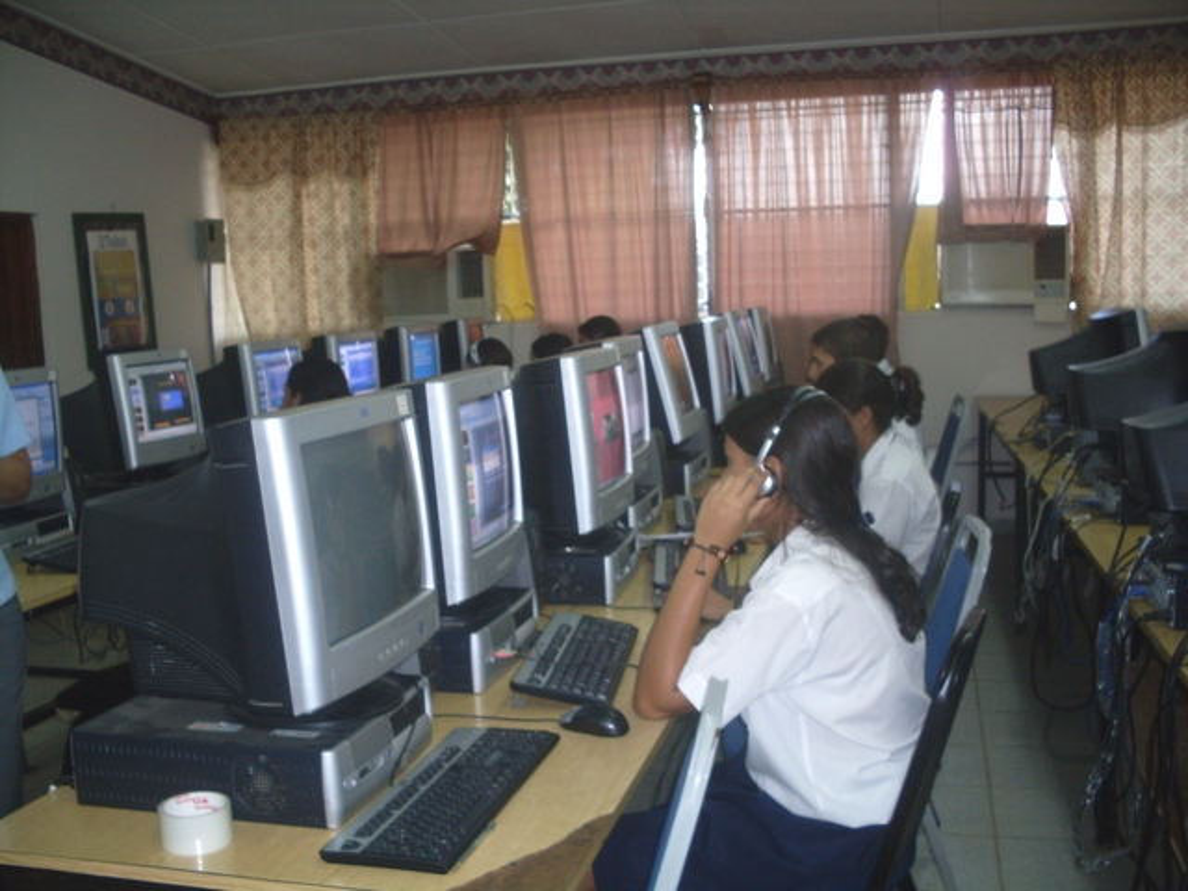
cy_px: 446
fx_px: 1304
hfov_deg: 49.0
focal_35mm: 38
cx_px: 594
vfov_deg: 37.7
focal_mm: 6.3
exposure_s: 1/45
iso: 100
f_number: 2.8
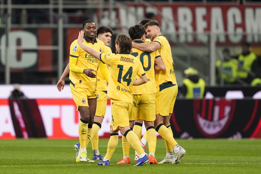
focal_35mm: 414
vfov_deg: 3.3
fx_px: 3001
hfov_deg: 5.0
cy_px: 87
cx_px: 131
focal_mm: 400
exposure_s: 1/1250
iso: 1600
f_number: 2.8
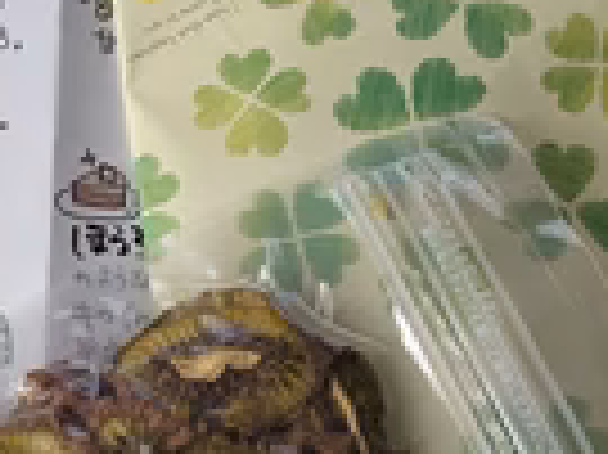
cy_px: 319
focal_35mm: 71
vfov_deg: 20.6
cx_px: 9
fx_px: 1246
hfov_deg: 26.1
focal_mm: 4.53
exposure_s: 1/126
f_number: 1.7
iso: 157
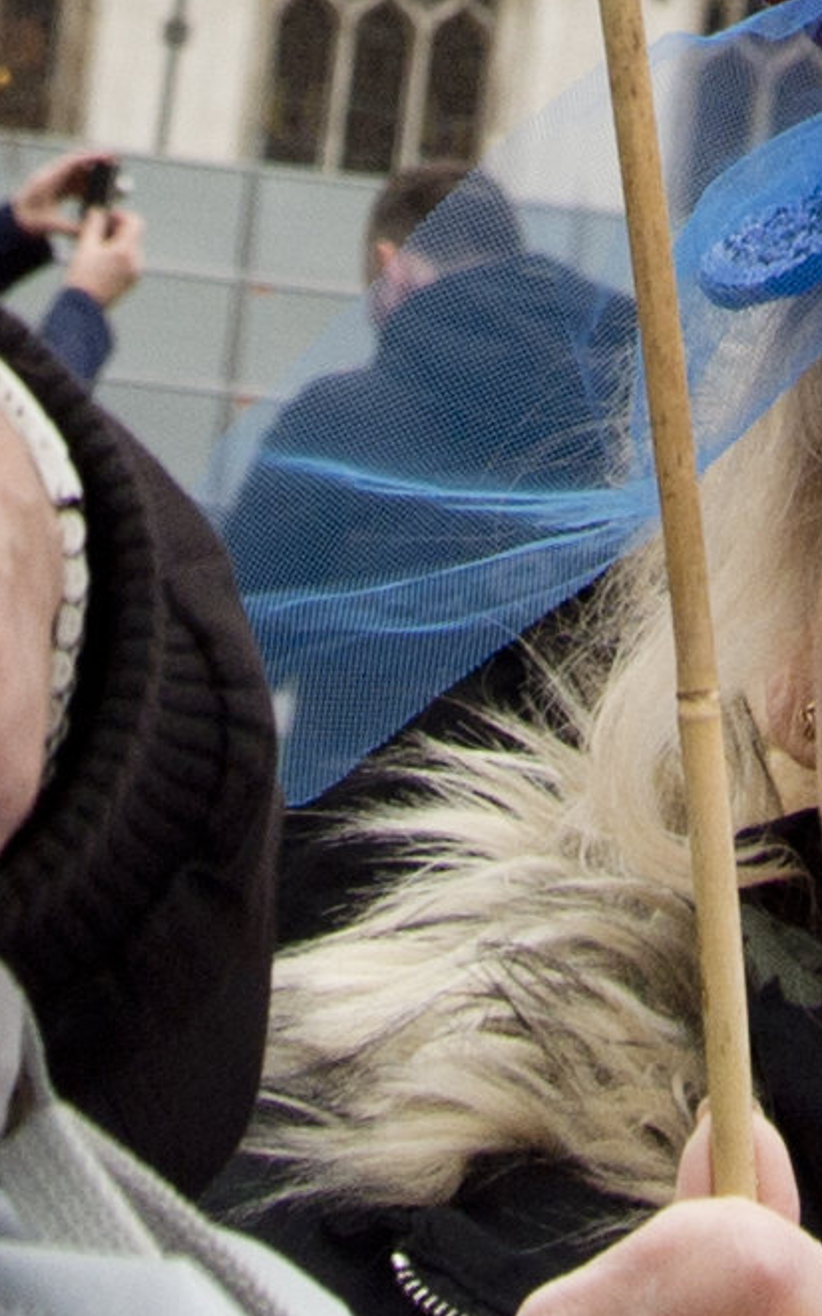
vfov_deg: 8.1
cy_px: -1597
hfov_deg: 5.4
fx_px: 8712
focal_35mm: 243
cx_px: 673
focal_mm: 32
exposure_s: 1/250
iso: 400
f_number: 8
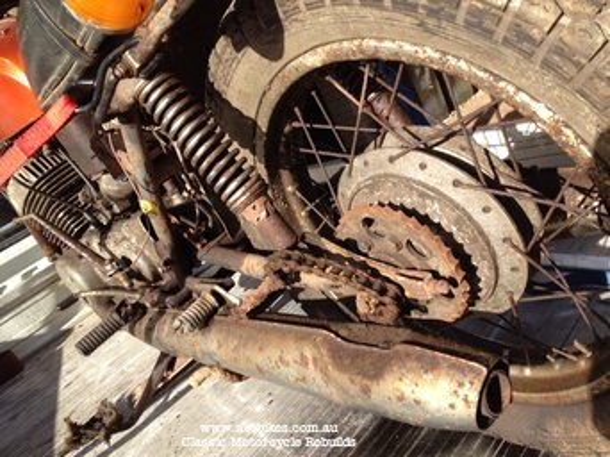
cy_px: 228
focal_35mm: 35
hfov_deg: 52.7
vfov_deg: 40.7
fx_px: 616
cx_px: 305
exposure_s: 1/581
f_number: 2.4
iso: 64
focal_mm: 4.28
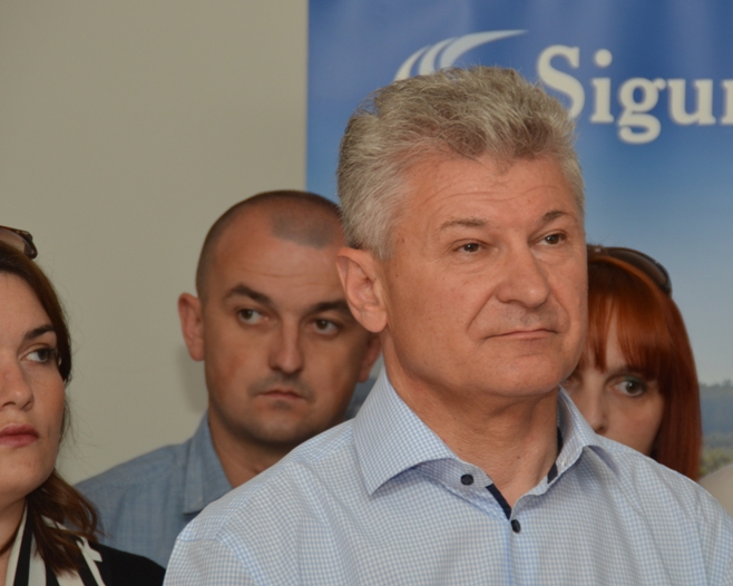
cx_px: 439
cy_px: 293
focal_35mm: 231
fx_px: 5000
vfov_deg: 6.7
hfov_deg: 8.4
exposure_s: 1/160
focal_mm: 135
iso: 400
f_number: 9
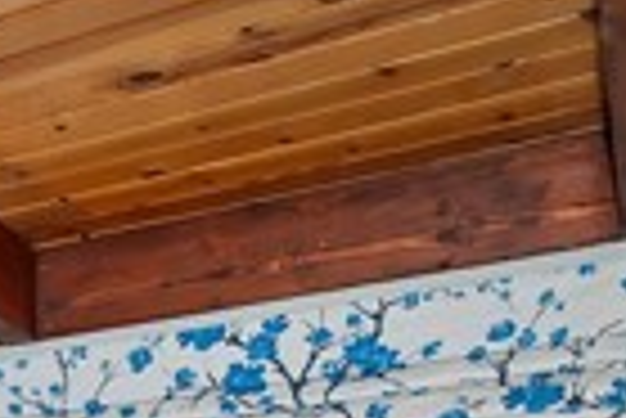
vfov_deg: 16.4
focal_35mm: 69
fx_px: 1201
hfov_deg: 25.9
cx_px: -140
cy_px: 762
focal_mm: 10
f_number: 8
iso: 400
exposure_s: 1/30
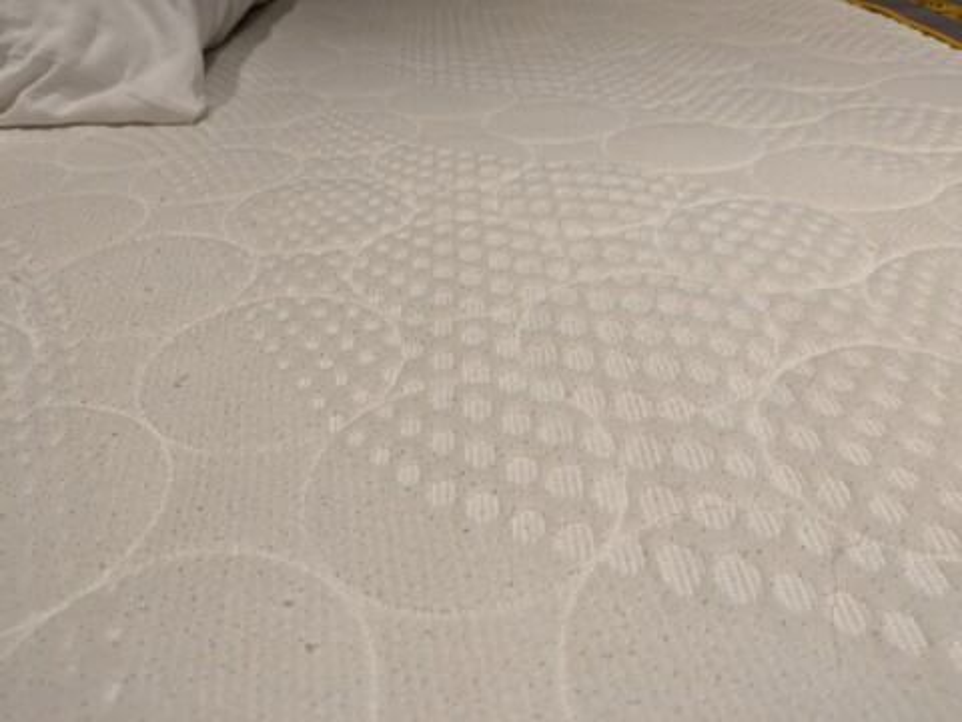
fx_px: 695
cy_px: 361
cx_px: 481
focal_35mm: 25
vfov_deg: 54.9
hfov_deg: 69.4
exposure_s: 1/100
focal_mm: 5.43
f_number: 1.89
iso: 133
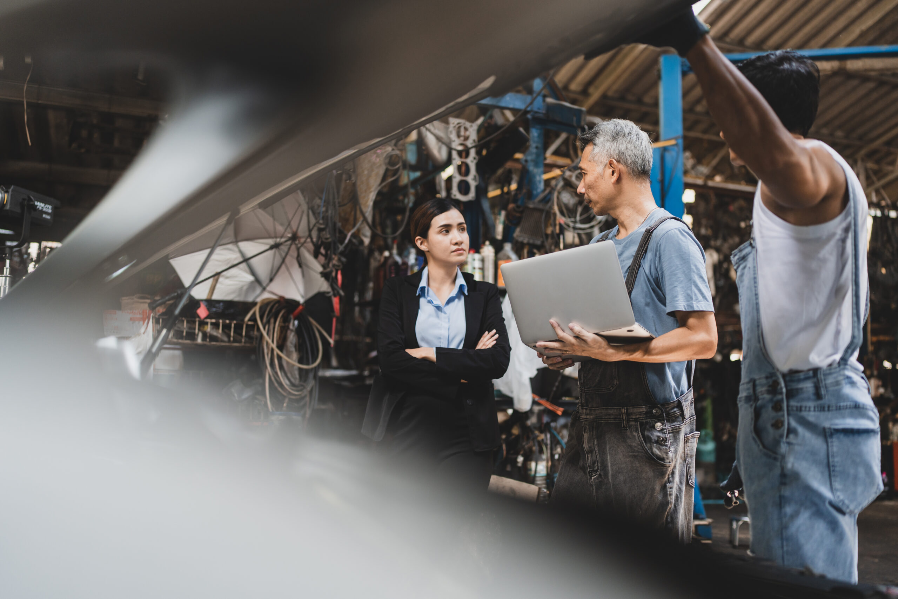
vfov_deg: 37.9
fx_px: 873
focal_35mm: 35
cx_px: 449
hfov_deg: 54.4
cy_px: 300
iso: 250
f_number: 1.4
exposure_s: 1/250
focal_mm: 35
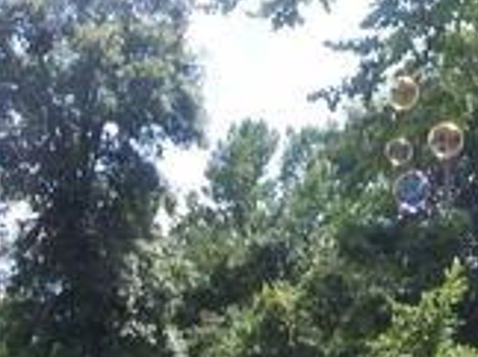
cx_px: 363
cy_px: -38
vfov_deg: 16.1
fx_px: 1227
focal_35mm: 89
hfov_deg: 21.8
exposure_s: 1/640
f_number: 4
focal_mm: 5.85
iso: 200
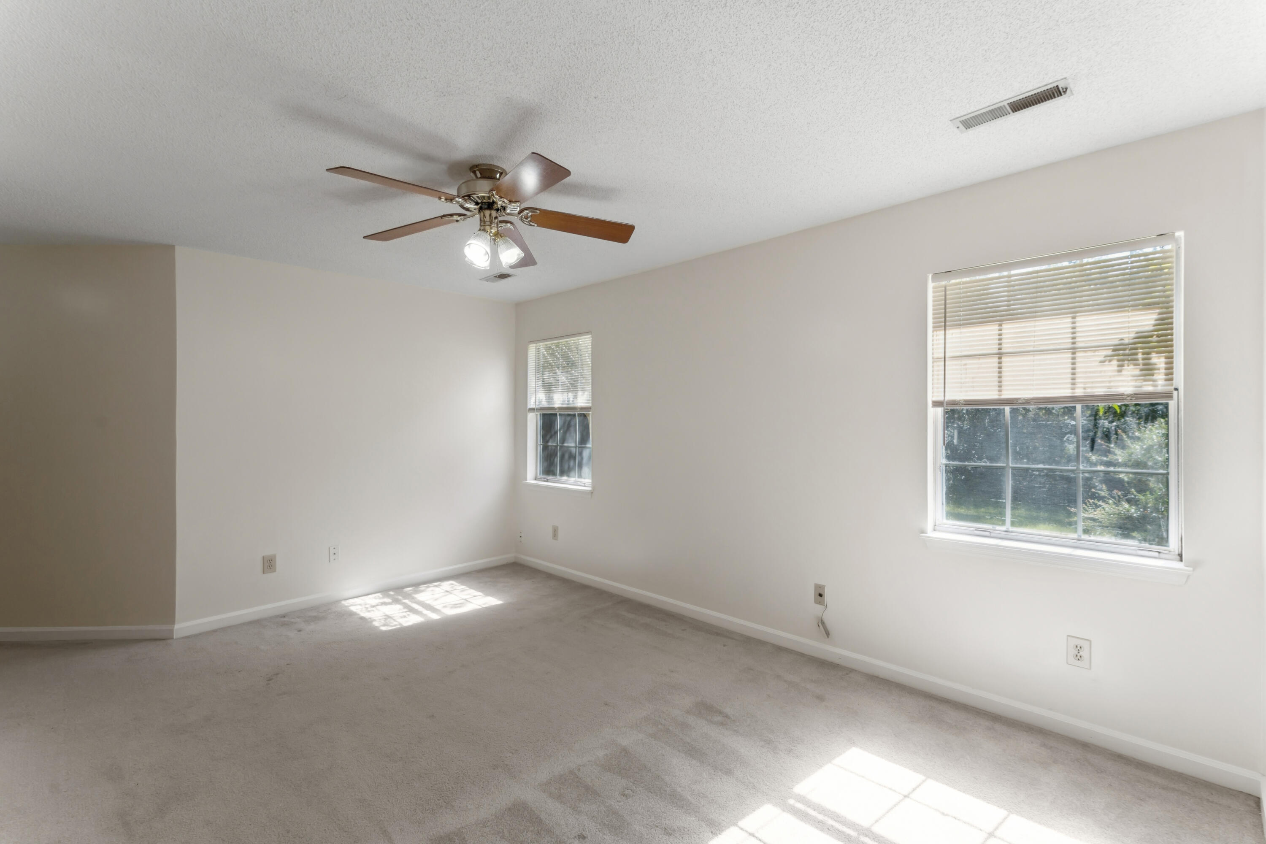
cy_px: 422
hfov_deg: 104.3
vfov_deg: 81.2
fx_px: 492
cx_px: 633
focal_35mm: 14
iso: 400
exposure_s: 1/80
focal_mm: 14
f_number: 8
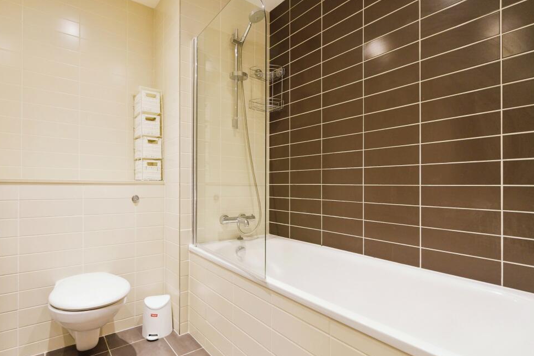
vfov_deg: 64.5
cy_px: 185
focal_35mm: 19
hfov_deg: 86.9
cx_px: 257
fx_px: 282
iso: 500
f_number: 4
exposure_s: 1/10
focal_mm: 12
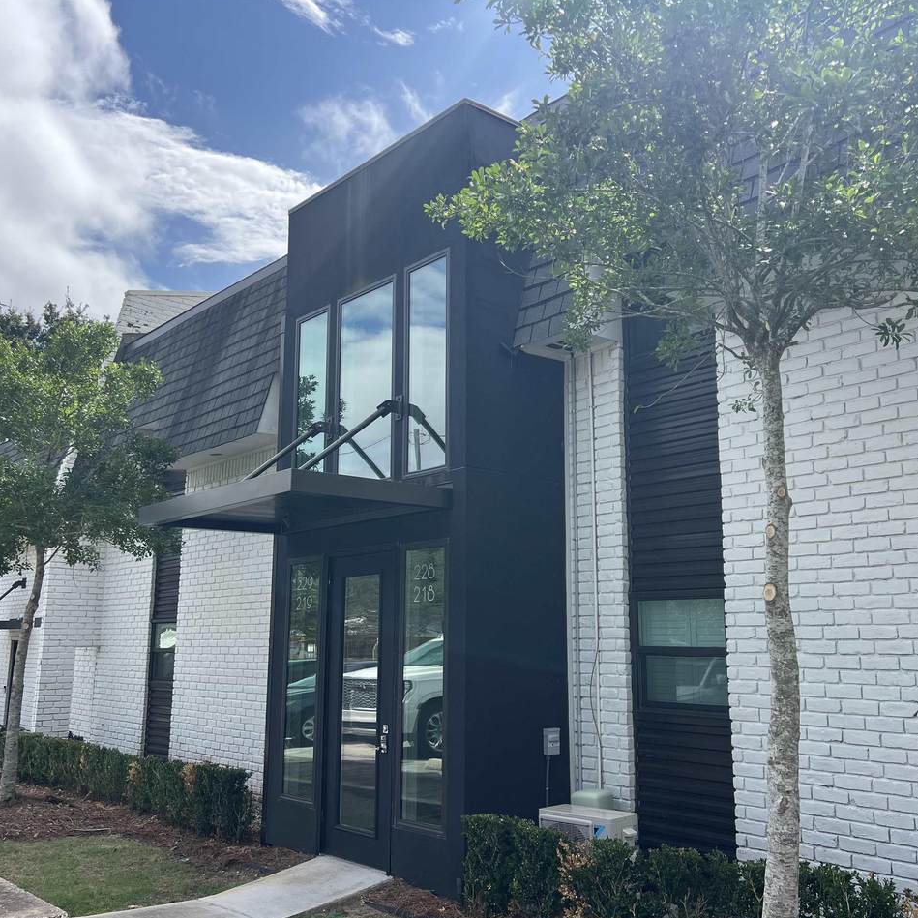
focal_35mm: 31
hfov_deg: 52.4
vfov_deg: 52.5
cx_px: 522
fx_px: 930
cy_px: 460
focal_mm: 5.7
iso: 50
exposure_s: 1/3165
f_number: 1.5
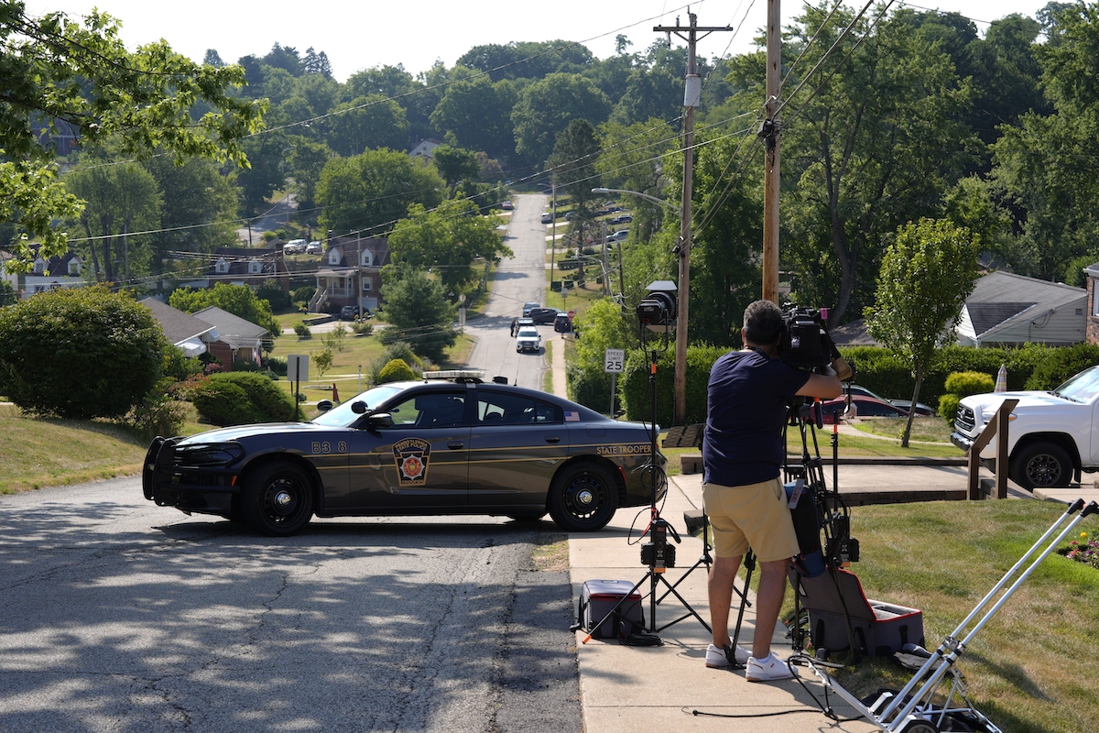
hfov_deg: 39.6
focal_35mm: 50
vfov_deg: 27.0
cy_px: 366
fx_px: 1526
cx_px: 550
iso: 200
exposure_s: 1/800
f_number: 5.6
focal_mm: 50
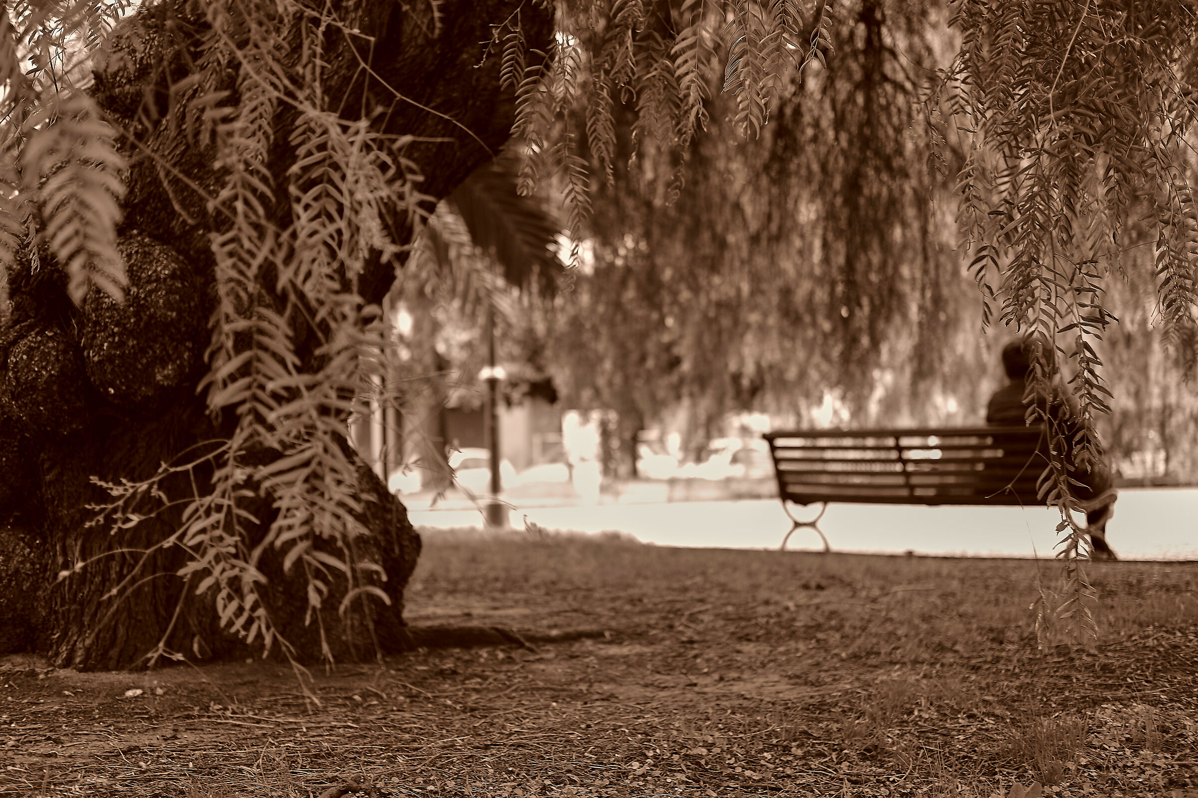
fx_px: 1764
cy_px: 399
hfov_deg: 37.5
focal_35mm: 53
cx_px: 599
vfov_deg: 25.5
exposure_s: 1/60
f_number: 2
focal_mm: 35
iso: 100
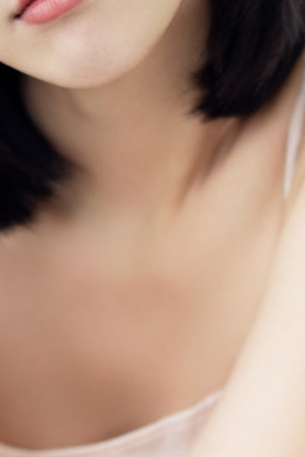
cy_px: 437
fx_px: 4753
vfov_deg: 5.5
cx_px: 283
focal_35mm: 374
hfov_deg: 3.7
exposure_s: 1/640
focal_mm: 85
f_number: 1.4
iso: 100
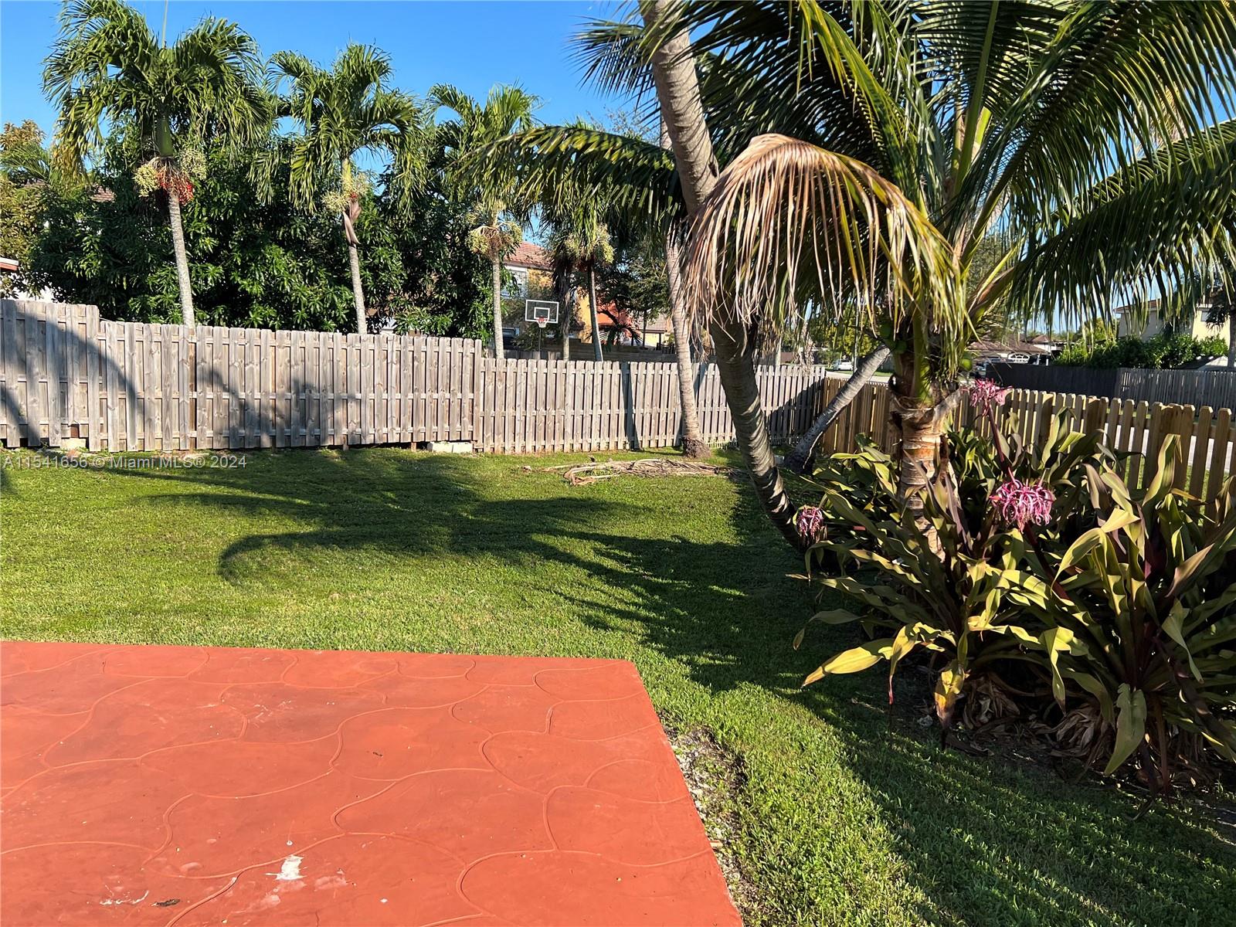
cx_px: 618
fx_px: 928
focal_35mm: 26
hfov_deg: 67.3
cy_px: 464
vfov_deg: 53.1
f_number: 1.5
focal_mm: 5.7
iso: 50
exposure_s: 1/1972
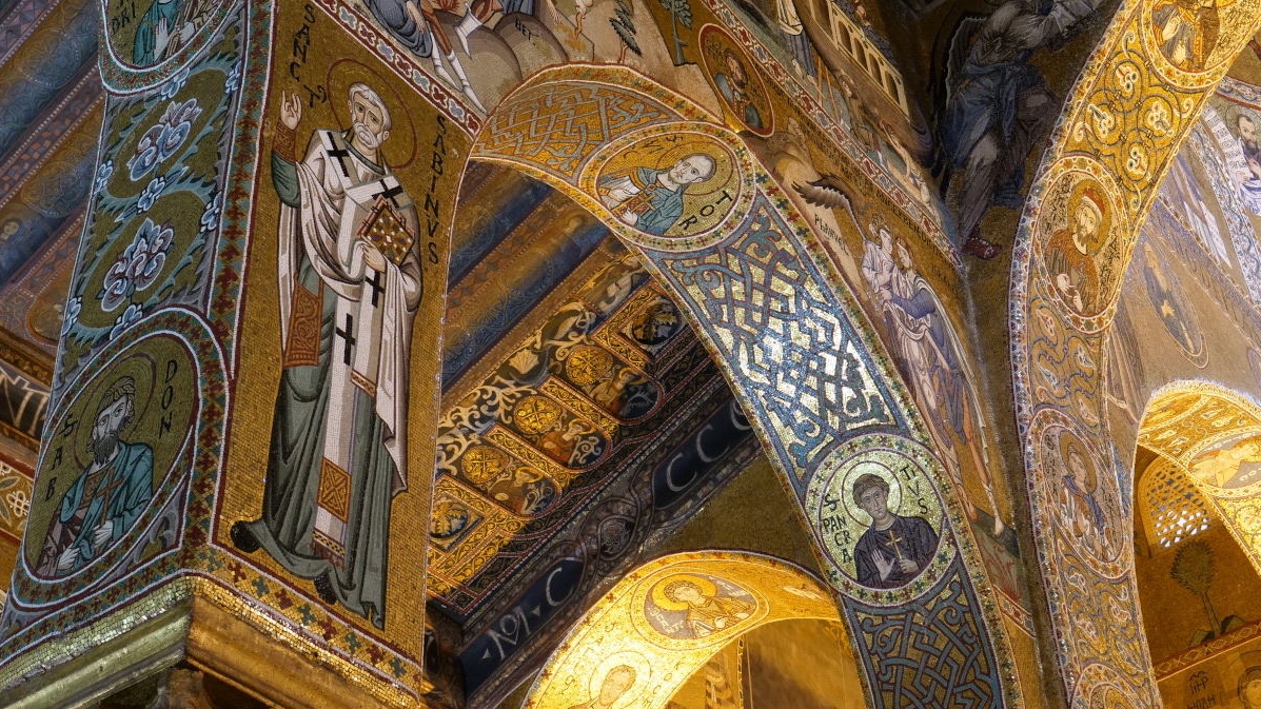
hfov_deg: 35.5
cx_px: 630
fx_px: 1973
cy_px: 422
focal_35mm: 59
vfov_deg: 20.4
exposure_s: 1/8
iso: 800
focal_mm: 27
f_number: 5.6
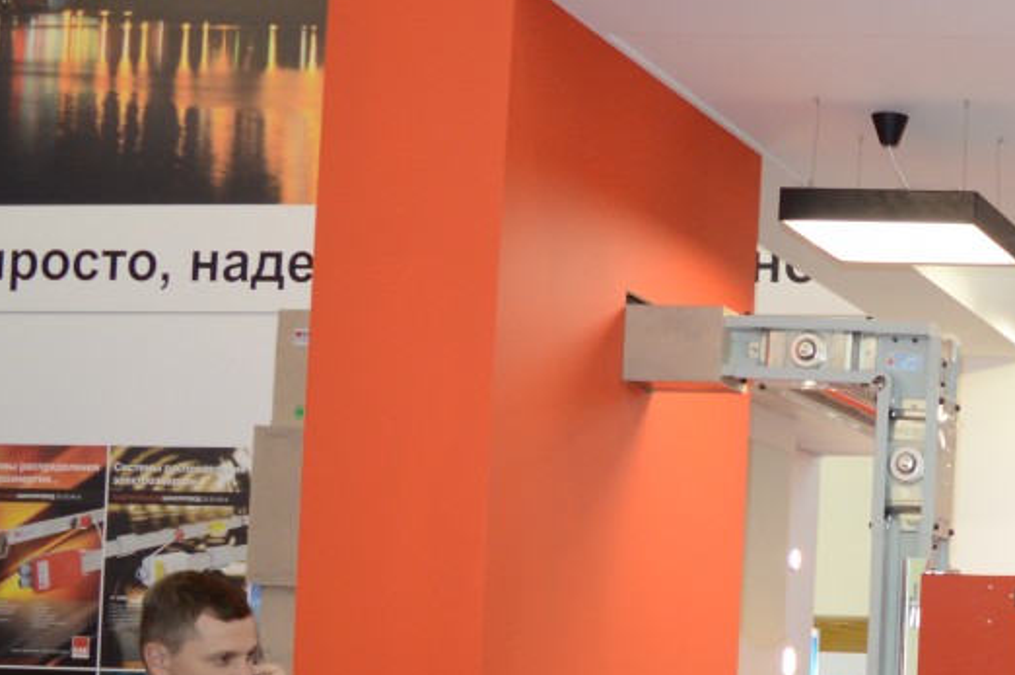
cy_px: 708
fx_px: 2366
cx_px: 1462
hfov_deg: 21.0
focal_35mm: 84
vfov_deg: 15.9
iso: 400
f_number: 4
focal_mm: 18
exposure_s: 1/125
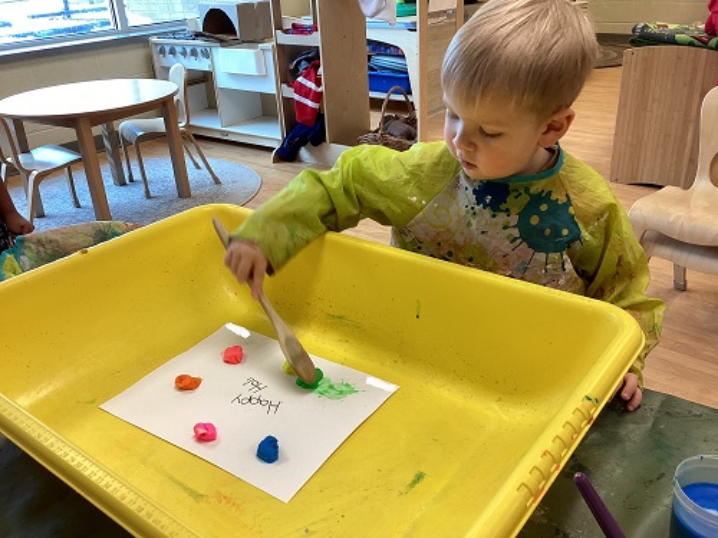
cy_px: 269
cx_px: 359
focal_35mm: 31
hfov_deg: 58.4
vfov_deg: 45.4
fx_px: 643
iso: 64
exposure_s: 1/60
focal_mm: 3.3
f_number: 2.4
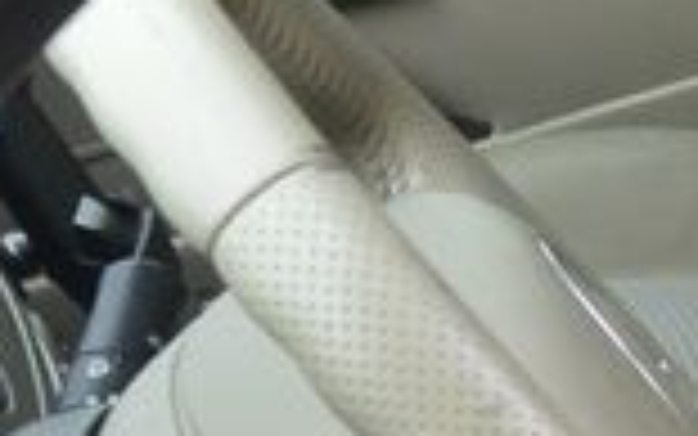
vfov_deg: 7.1
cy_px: 578
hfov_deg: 9.8
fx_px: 3463
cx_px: 1828
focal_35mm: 182
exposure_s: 1/160
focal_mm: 10
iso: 160
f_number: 3.5
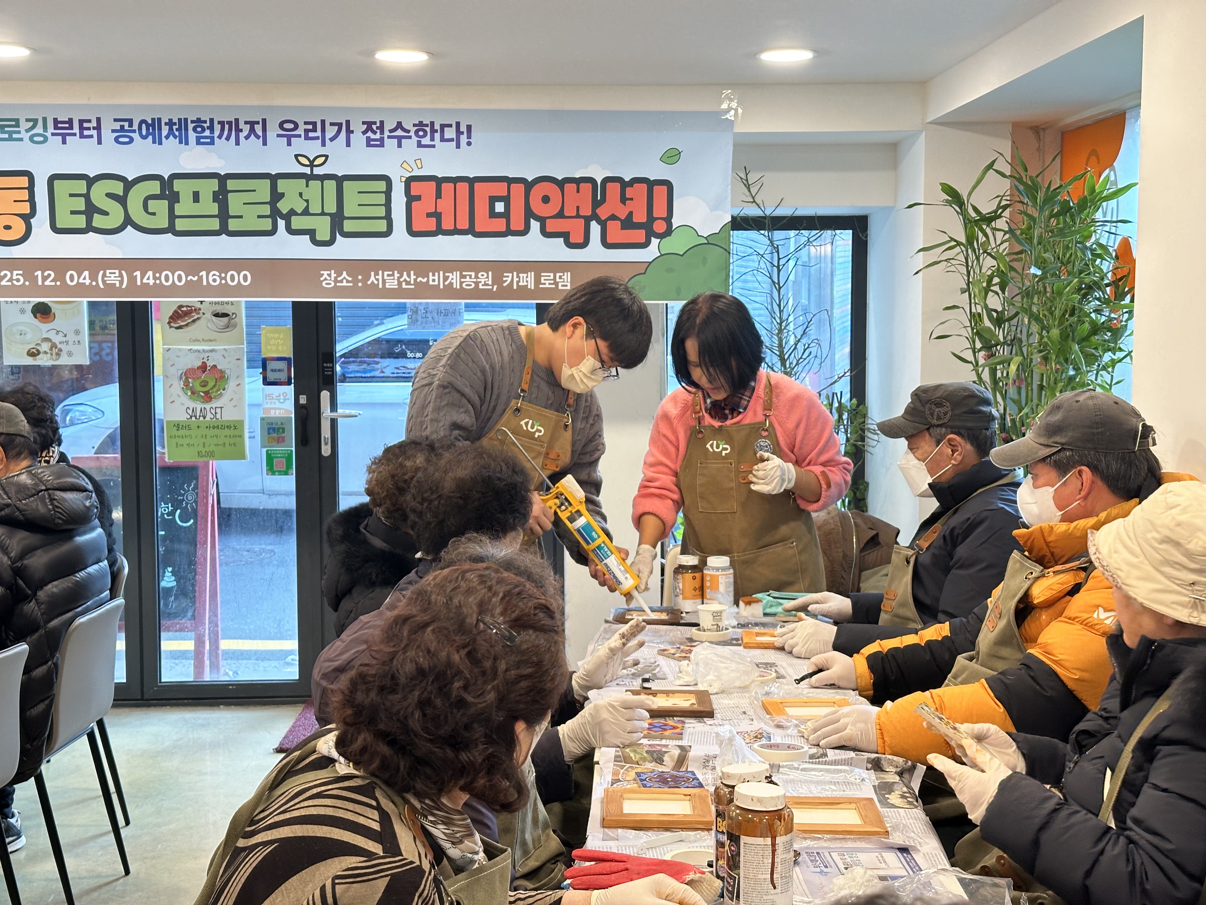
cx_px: 603
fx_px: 1672
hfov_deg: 39.7
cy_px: 452
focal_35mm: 48
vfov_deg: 30.3
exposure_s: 1/60
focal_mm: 6.86
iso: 80
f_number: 1.78
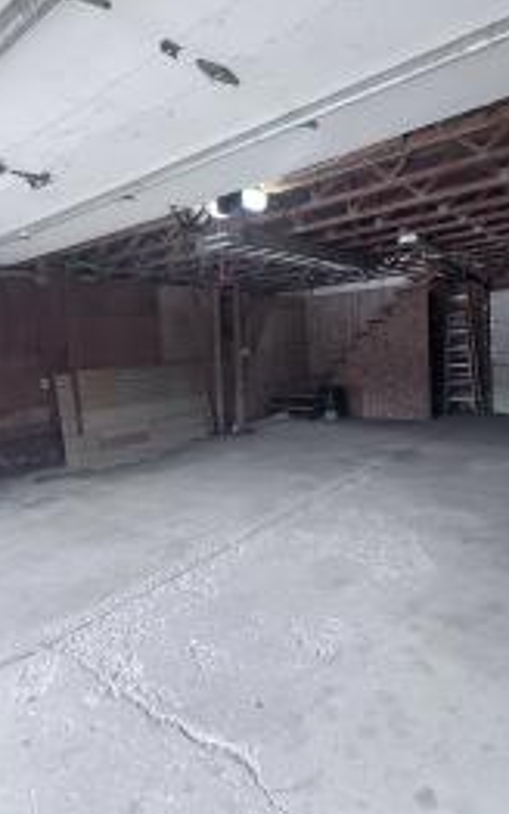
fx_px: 466
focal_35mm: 21
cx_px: 239
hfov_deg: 57.3
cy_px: 385
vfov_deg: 82.2
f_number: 1.8
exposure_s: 1/91
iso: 250
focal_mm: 1.57
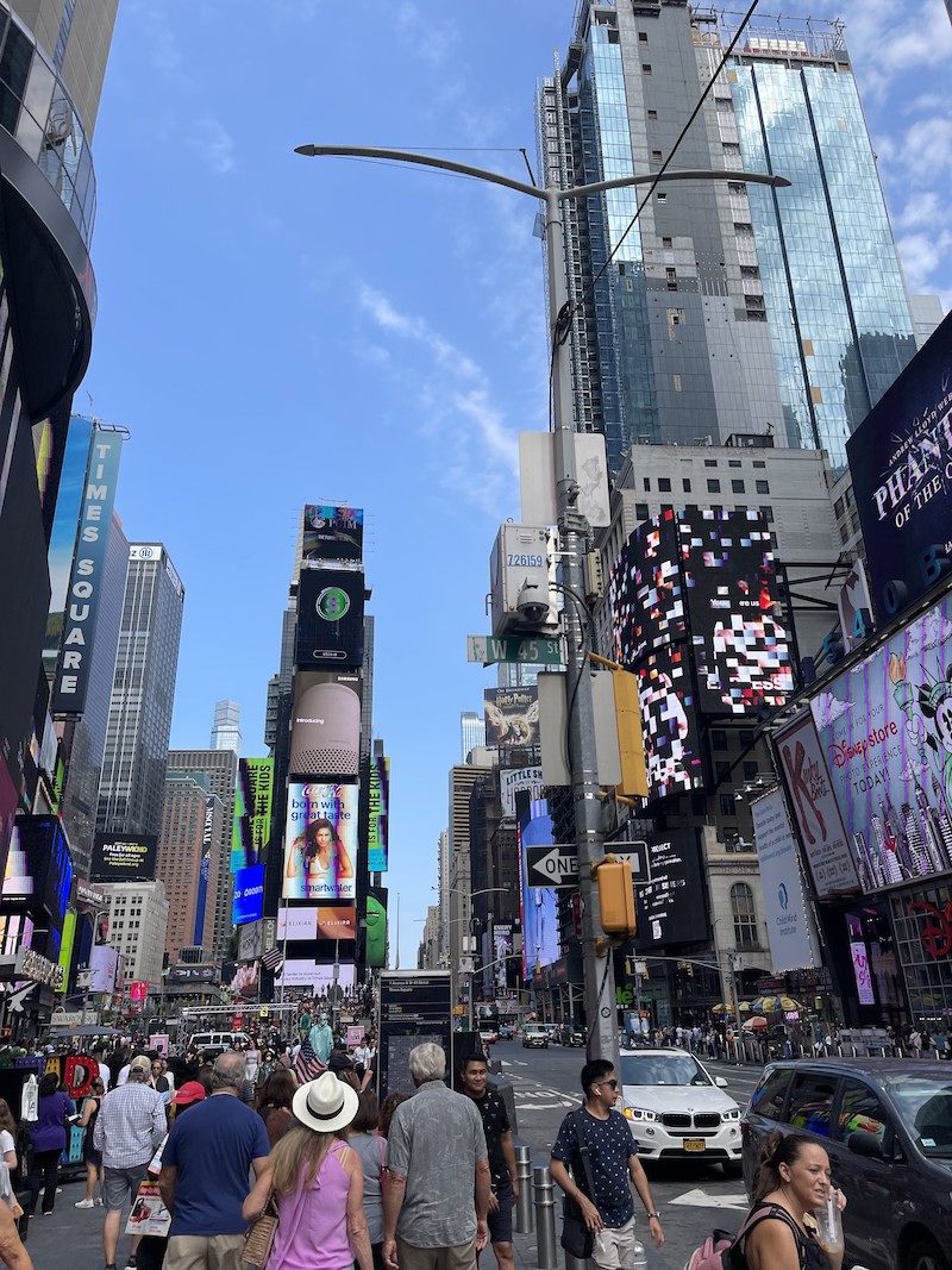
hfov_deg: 53.1
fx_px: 954
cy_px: 635
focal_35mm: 26
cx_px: 476
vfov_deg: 67.3
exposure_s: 1/2203
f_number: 1.6
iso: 32
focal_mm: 5.1
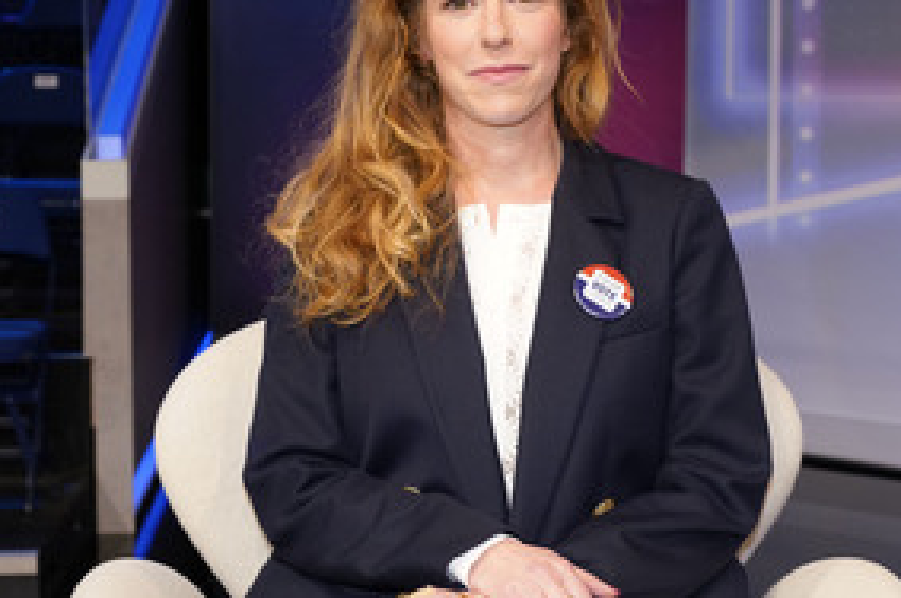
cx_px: 501
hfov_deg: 30.1
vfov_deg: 20.3
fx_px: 1675
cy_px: 274
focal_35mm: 67
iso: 2000
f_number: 5.6
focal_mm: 42
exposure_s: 1/125
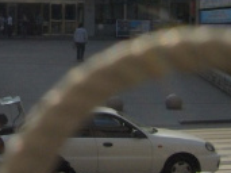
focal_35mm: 131
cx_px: -8
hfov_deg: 14.8
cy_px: -103
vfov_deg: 10.8
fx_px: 874
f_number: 4.3
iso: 100
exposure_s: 1/1190
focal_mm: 5.8
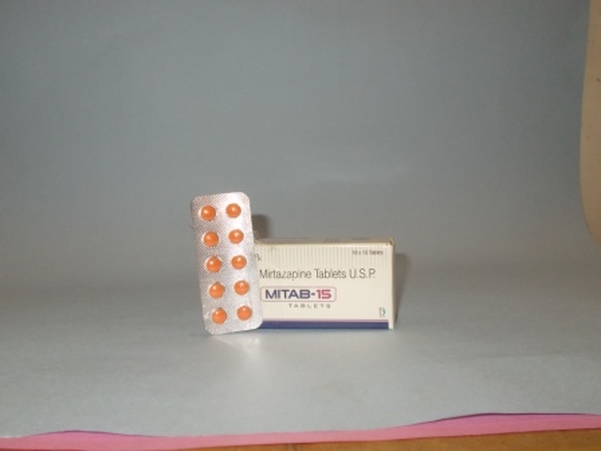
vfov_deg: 41.8
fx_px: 590
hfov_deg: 54.0
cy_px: 226
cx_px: 300
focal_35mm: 34
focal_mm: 6
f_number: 3.6
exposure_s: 1/25
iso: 200
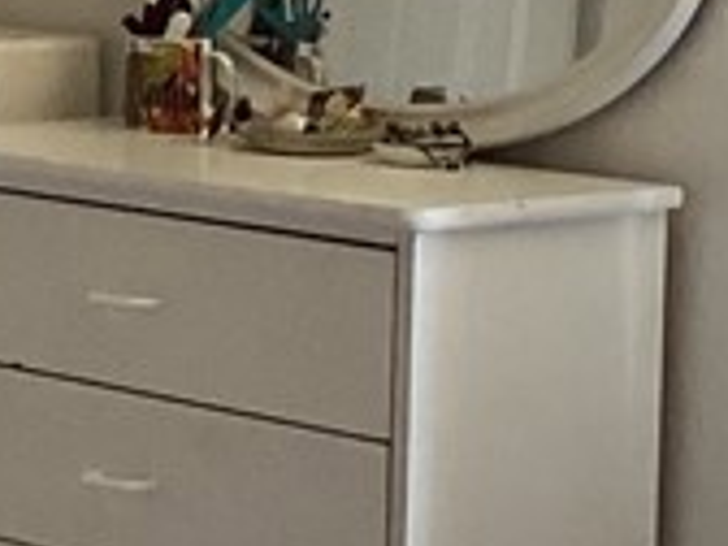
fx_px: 3975
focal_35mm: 189
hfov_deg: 10.0
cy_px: 9
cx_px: -546
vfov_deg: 7.8
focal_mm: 3.3
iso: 250
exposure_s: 1/60
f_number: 2.4
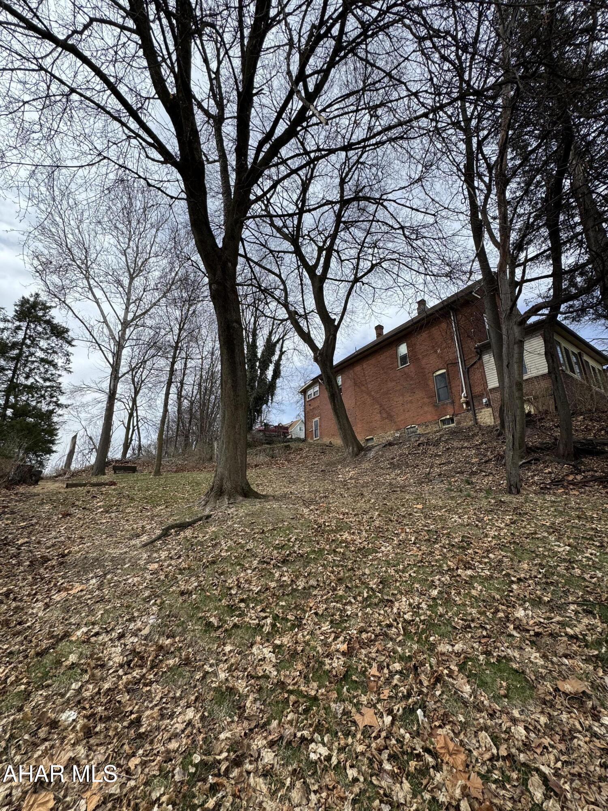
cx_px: 304
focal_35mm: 14
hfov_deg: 85.7
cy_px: 406
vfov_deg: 102.1
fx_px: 328
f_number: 2.2
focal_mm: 2.22
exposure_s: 1/1217
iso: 50
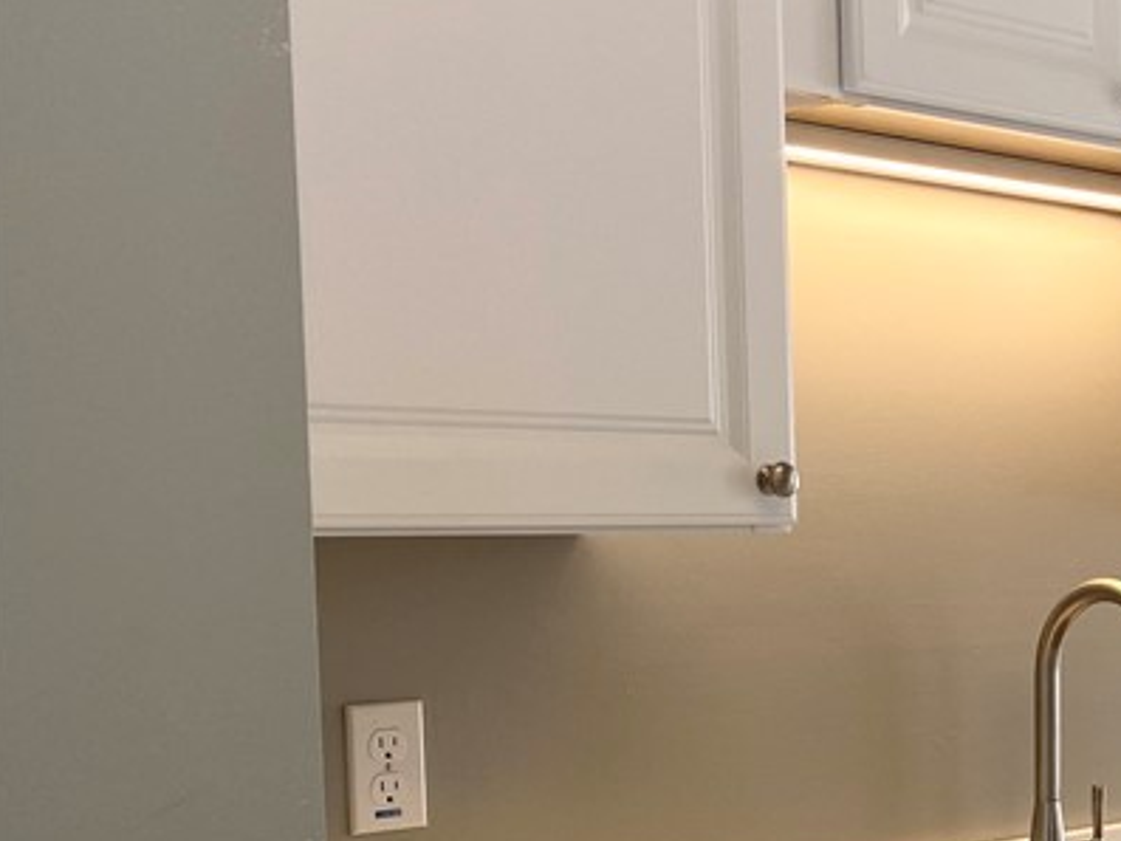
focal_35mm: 67
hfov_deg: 25.3
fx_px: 2170
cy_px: 694
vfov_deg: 21.6
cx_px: 1432
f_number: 1.8
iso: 50
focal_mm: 4.25
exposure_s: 1/180
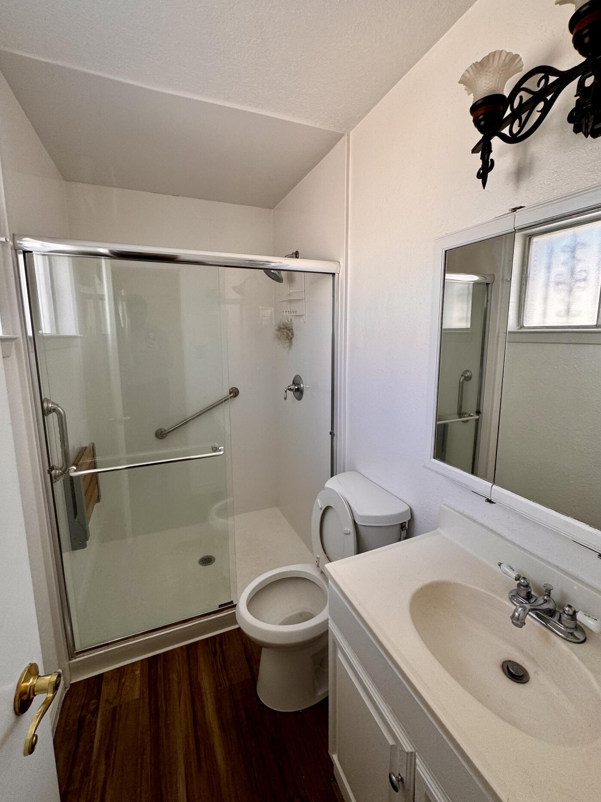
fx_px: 347
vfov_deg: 98.1
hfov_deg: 81.7
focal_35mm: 15
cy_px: 386
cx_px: 295
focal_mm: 2.22
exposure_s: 1/99
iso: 64
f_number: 2.2
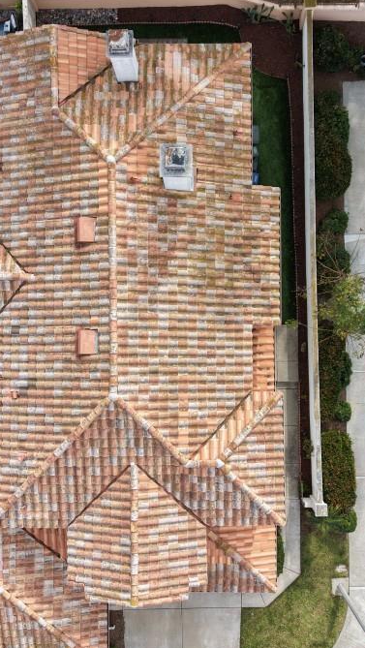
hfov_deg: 29.7
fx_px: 687
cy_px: 336
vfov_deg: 50.4
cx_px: 194
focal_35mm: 40
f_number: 1.8
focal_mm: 8.67
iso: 100
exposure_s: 1/1250
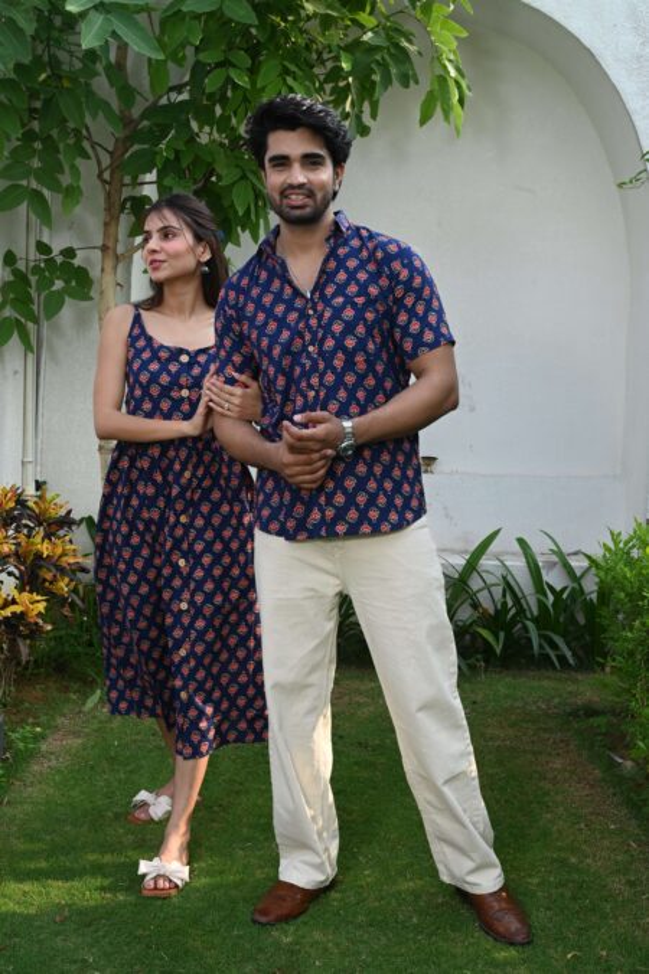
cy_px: 487
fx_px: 1164
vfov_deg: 45.5
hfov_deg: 31.2
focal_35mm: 43
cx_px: 324
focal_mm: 43
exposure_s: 1/160
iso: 640
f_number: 11
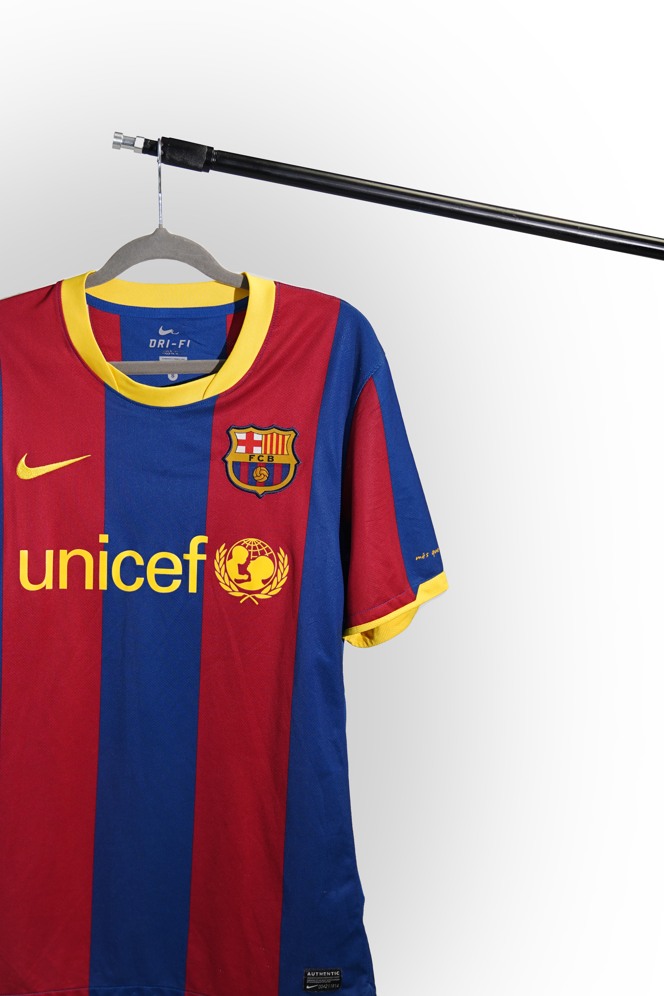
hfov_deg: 22.1
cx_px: 165
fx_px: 1687
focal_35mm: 61
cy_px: 571
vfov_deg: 32.8
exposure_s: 1/100
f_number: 2.8
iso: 200
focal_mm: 40
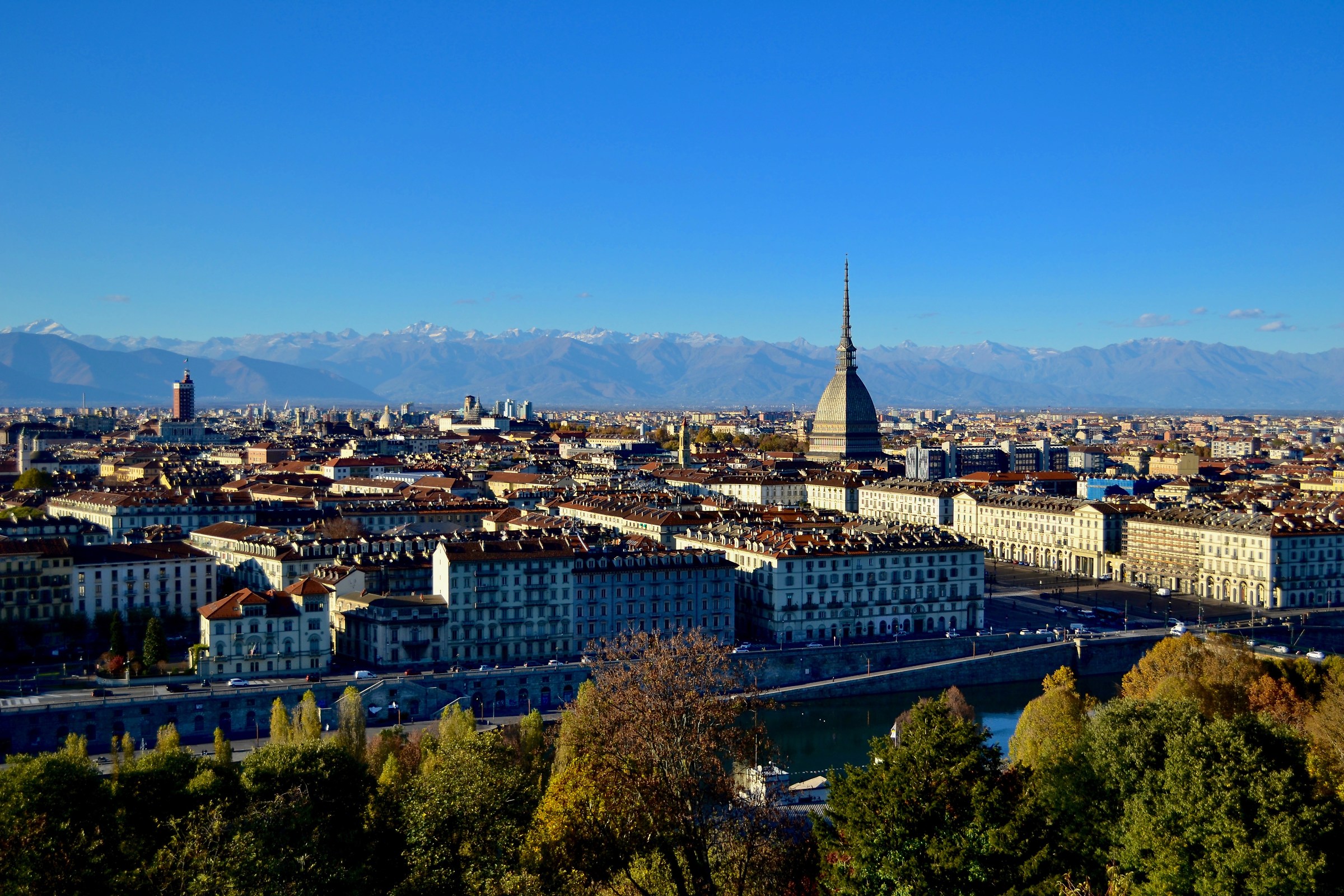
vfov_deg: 34.2
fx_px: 1456
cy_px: 448
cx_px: 672
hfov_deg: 49.6
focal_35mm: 39
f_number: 4.5
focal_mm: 26
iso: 100
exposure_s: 1/640
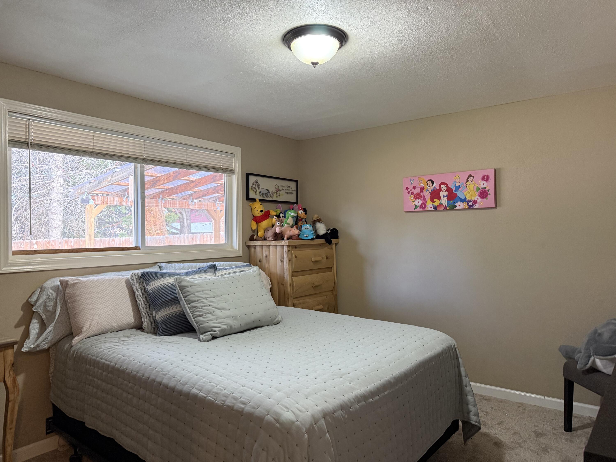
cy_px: 231
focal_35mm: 24
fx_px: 427
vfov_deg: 56.8
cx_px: 308
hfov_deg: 71.6
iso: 400
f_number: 1.78
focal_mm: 6.76
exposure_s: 1/60
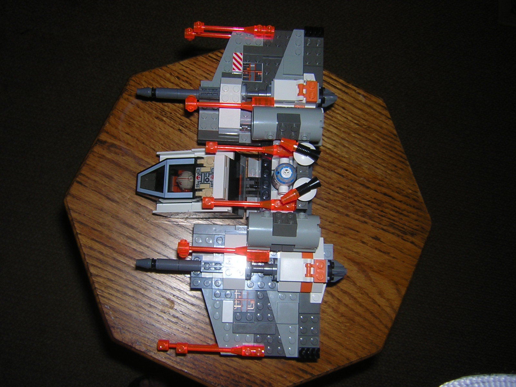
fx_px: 537
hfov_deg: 51.4
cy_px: 194
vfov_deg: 39.7
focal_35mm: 36
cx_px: 258
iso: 100
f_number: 5.2
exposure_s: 1/60.1
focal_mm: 4.7
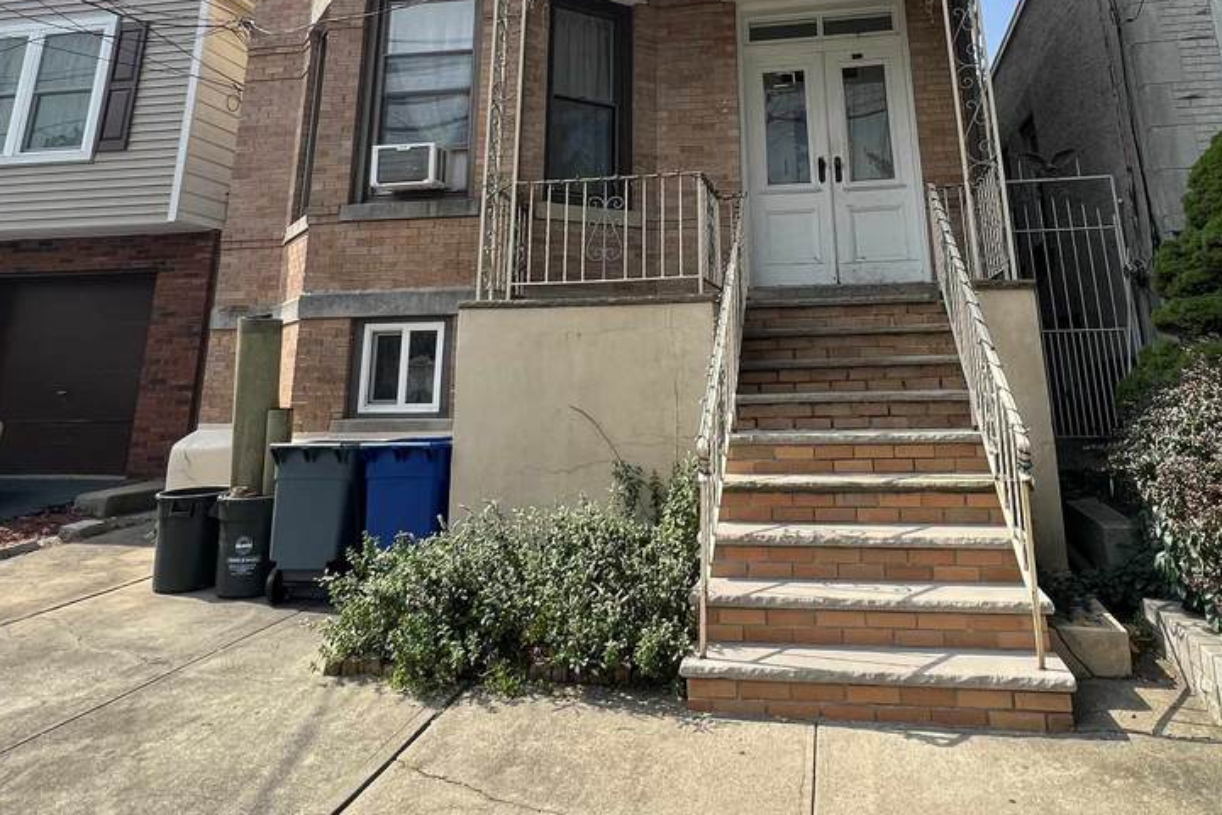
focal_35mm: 24
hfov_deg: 73.4
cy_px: 110
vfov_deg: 48.6
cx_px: 690
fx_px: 815
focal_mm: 1.57
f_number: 1.8
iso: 32
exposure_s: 1/723
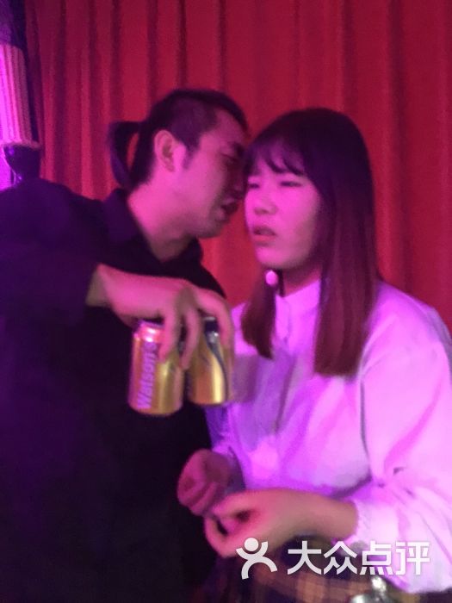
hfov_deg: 48.2
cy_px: 302
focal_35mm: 29
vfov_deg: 61.7
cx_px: 226
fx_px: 505
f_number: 2.2
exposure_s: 1/4
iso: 500
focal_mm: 4.15
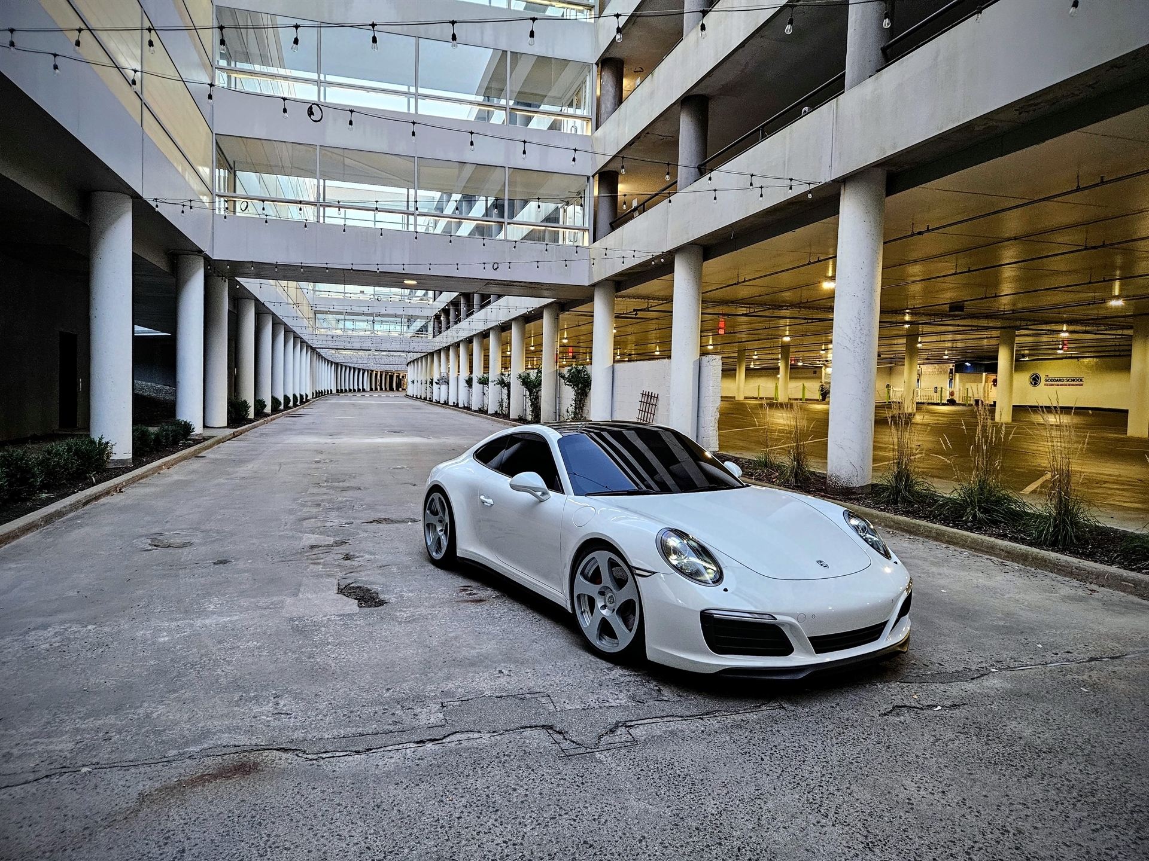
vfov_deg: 58.9
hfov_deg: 73.9
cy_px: 430
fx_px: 763
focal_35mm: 23
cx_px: 574
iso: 800
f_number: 1.8
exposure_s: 1/240
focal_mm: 5.4
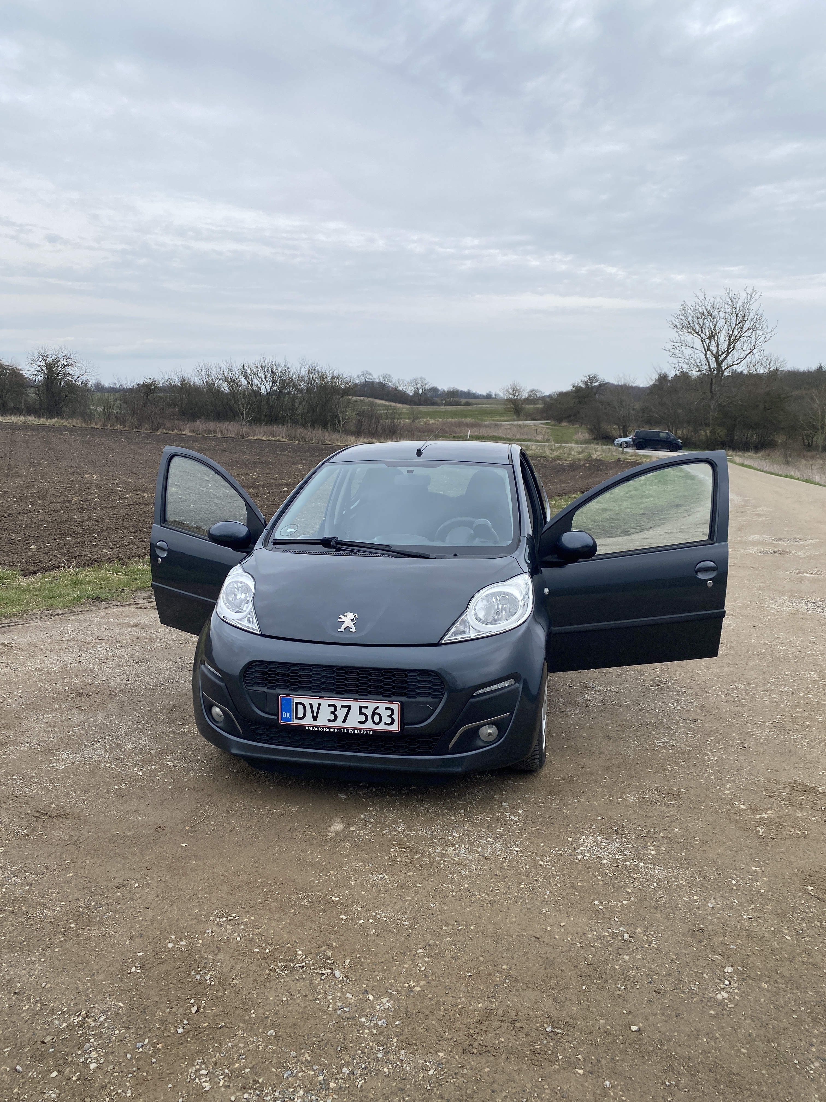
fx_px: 827
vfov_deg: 67.3
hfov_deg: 53.1
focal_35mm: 26
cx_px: 413
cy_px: 551
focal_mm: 4.25
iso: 32
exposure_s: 1/1866
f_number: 1.8
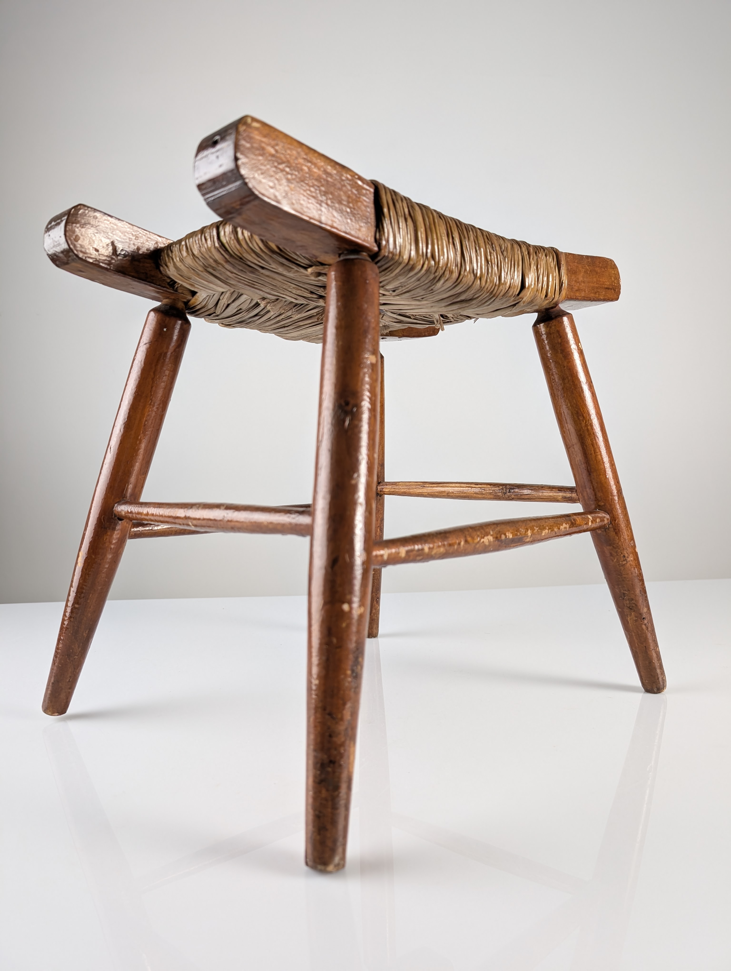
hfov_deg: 56.9
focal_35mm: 24
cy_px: 486
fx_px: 674
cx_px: 366
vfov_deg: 71.5
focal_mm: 6.9
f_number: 1.68
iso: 112
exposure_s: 1/90
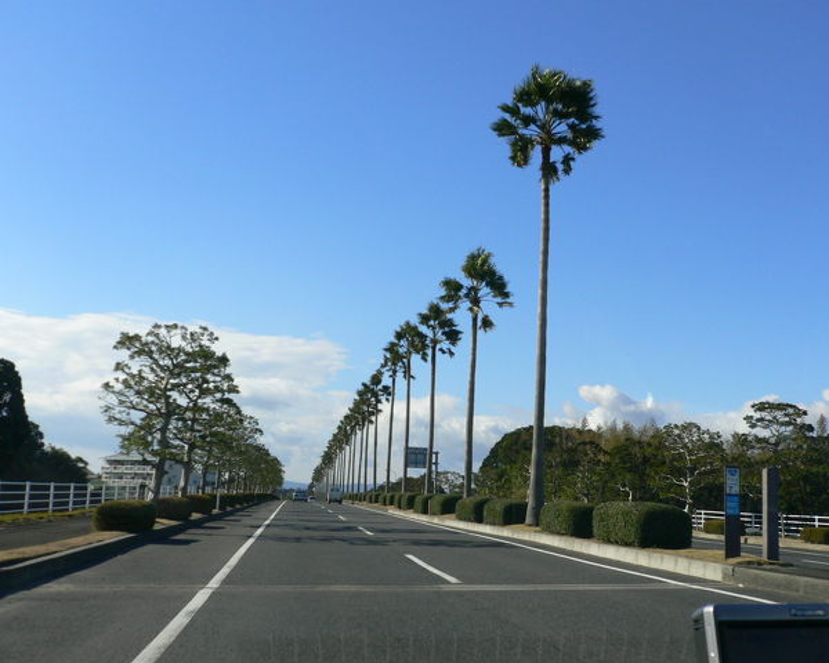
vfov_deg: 40.1
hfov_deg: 49.1
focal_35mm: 37
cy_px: 328
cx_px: 438
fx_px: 908
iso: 80
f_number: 5.6
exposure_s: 1/320
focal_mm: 5.8
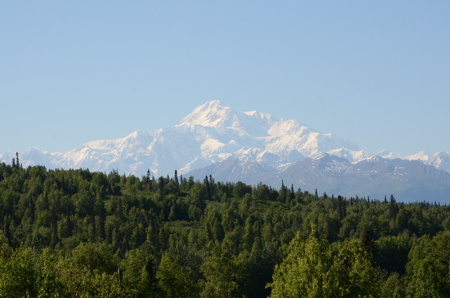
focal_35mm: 120
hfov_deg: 17.1
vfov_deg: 11.4
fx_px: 1497
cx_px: 225
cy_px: 149
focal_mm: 80
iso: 320
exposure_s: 1/640
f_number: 10
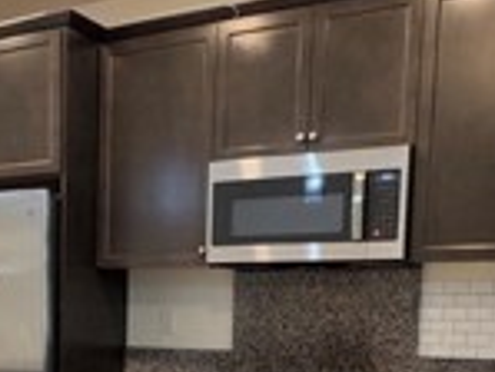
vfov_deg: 23.1
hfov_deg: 30.2
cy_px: 402
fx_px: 859
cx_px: 17
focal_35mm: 60
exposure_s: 1/60
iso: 200
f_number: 2.2
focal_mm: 2.22
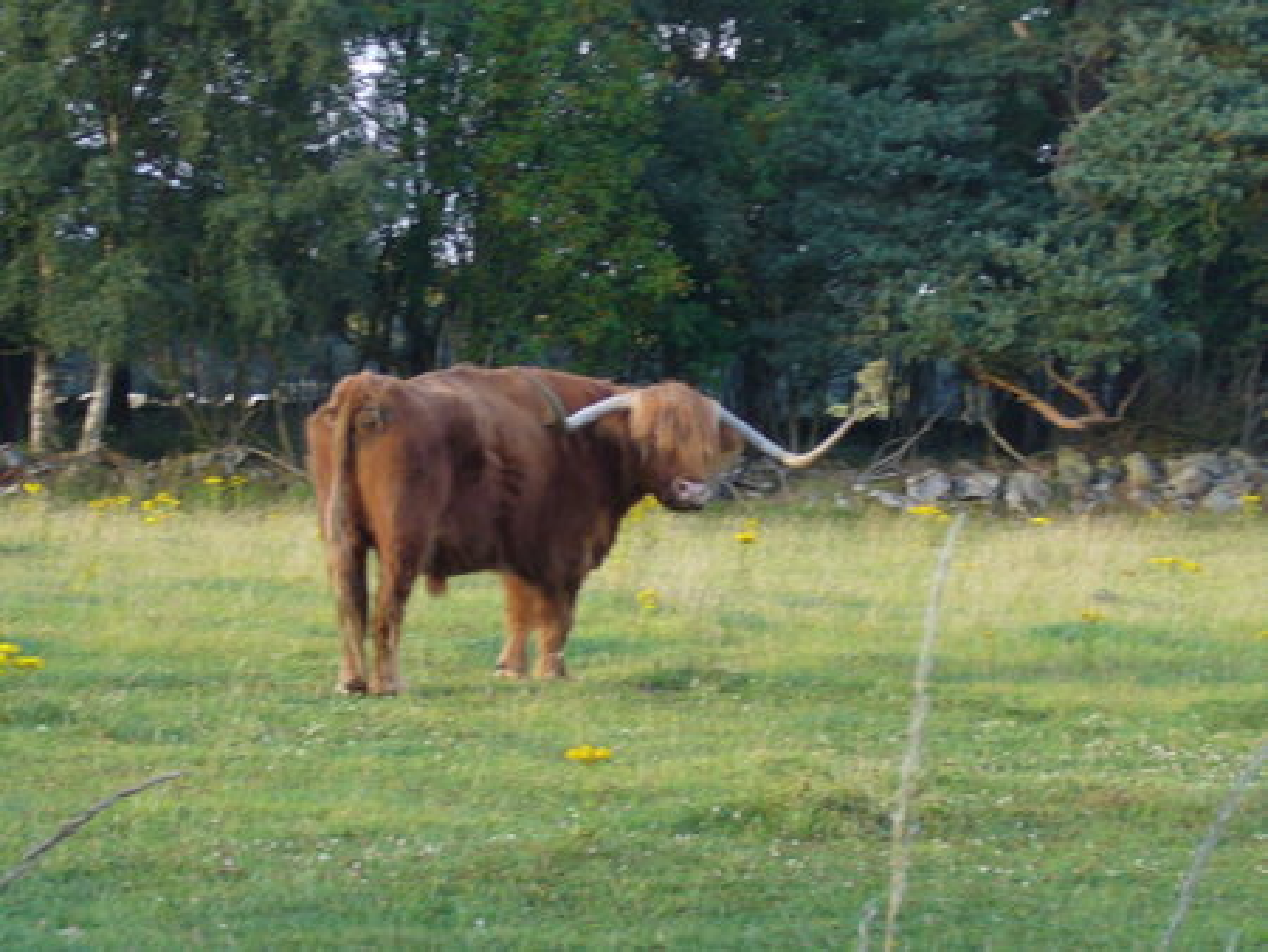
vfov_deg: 10.3
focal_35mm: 144
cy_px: 476
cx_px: 634
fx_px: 5278
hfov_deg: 13.7
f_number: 5
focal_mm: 17.4
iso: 80
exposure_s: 1/50
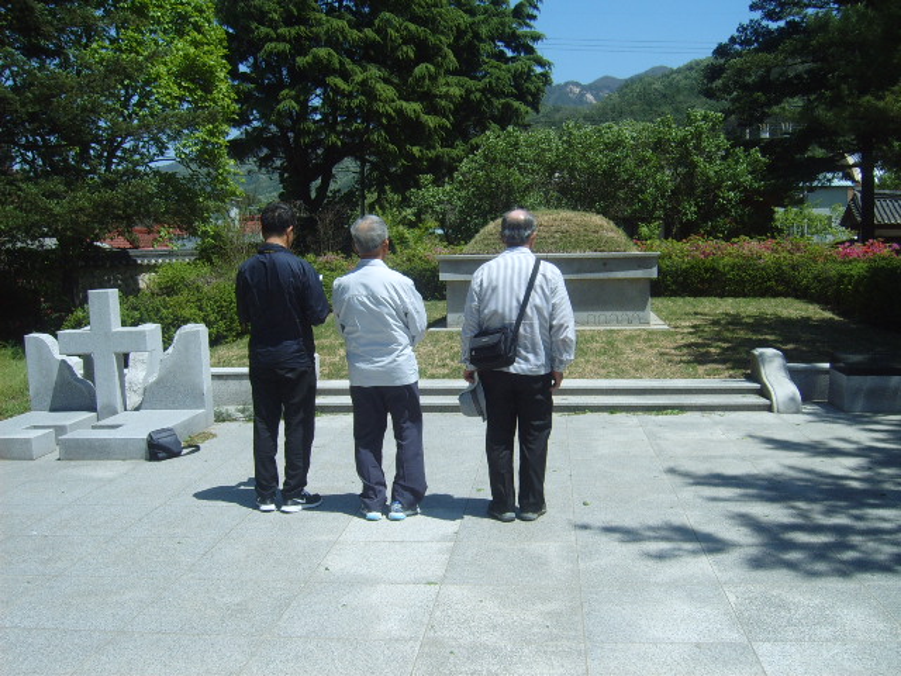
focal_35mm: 35
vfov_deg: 40.7
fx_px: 911
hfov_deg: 52.6
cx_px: 450
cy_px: 338
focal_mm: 5.8
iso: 50
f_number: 5.8
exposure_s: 1/350
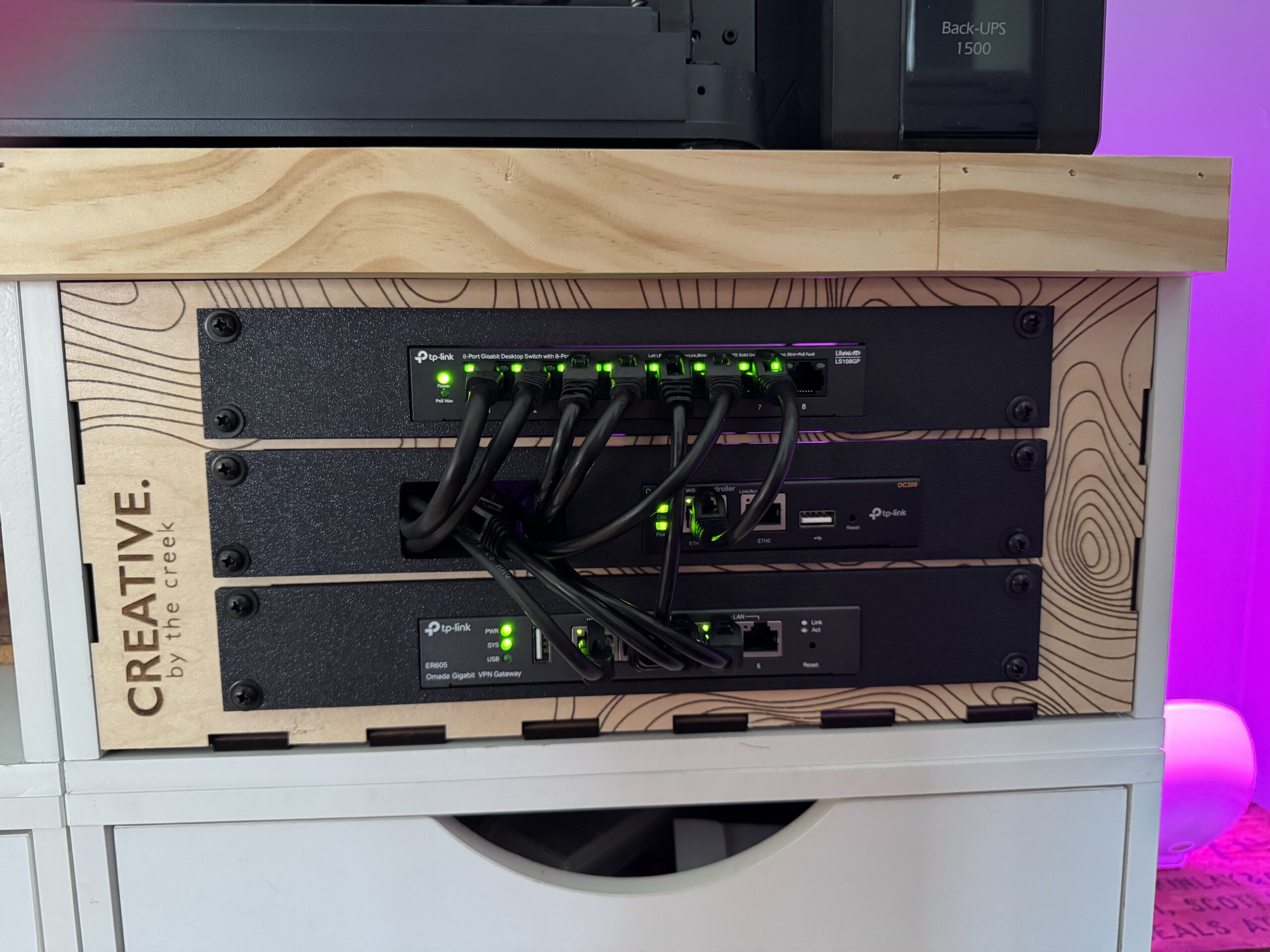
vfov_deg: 56.8
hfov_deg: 71.6
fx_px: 881
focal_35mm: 24
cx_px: 635
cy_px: 476
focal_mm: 6.76
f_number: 1.78
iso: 800
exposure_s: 1/53
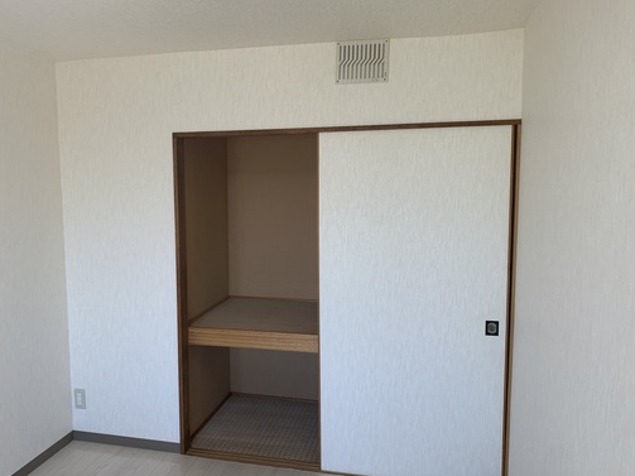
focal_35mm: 31
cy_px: 253
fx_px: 569
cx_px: 263
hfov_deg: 58.0
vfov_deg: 45.4
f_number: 1.8
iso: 50
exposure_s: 1/100
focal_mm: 4.25
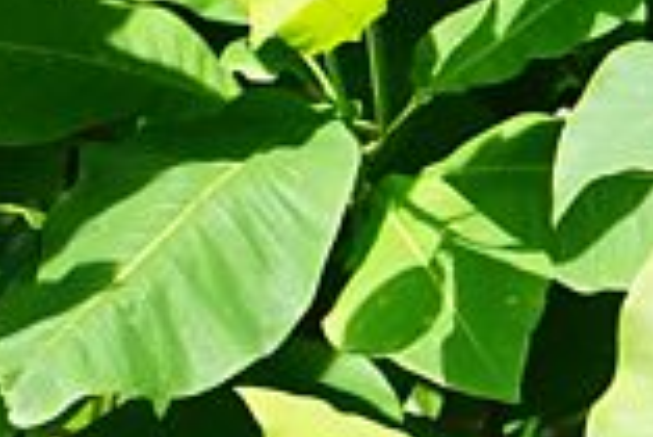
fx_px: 10004
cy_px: 1222
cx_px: 882
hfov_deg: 3.7
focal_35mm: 551
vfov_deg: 2.5
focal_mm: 70
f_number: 7.1
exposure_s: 1/100
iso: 100
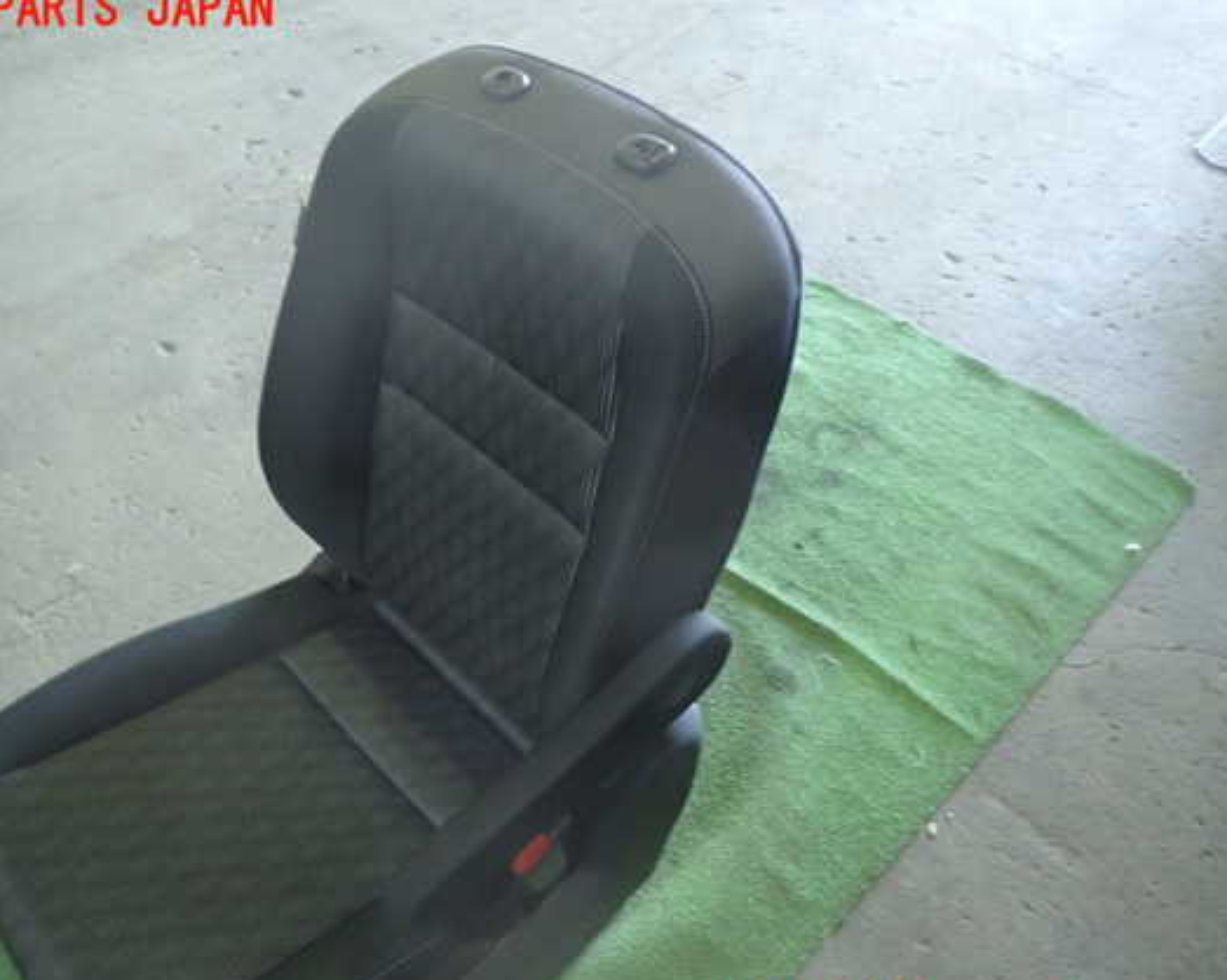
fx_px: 1016
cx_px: 551
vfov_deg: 51.5
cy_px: 509
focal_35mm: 28
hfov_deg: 62.1
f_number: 2
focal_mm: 4.5
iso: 400
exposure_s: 1/30
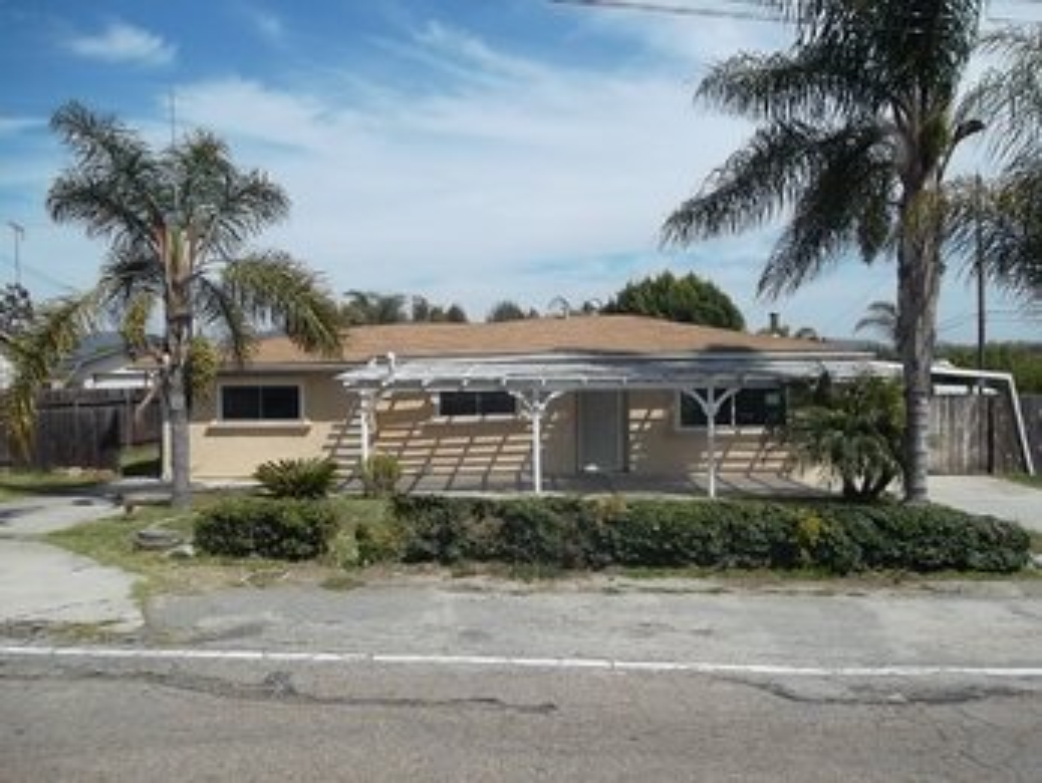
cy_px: 392
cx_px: 521
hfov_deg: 65.3
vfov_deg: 51.4
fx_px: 813
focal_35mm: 27
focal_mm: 4.9
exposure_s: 1/180
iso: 80
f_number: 8.9
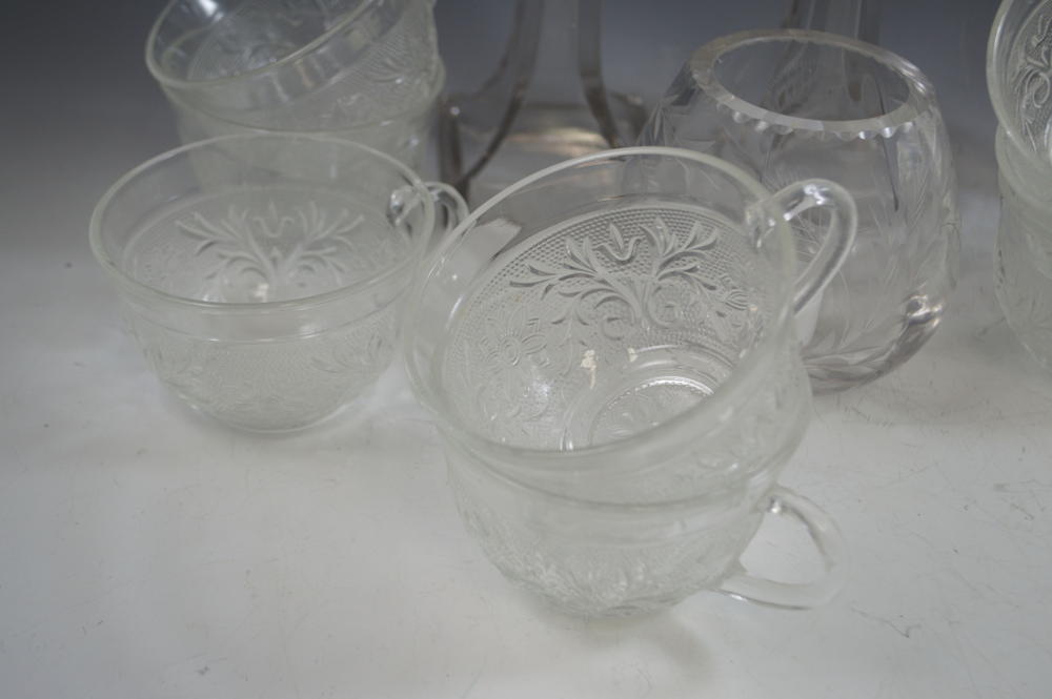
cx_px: 526
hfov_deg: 41.1
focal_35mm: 48
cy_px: 350
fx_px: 1401
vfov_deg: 28.0
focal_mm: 32
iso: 400
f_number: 4.8
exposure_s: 1/100
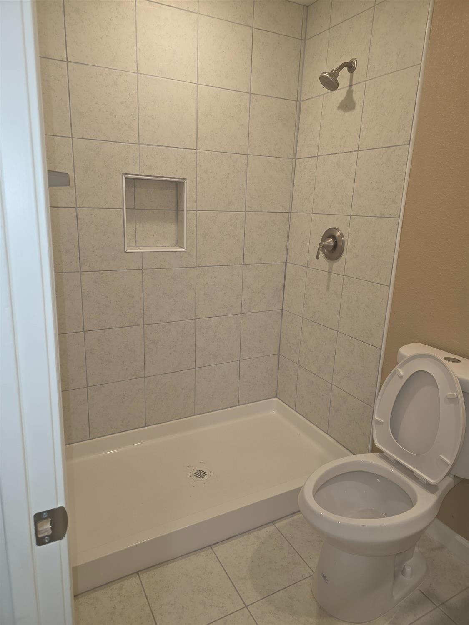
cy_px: 312
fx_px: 415
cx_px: 234
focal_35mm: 23
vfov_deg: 73.9
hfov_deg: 58.9
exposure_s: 1/60
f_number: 1.7
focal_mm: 6.3
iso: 64
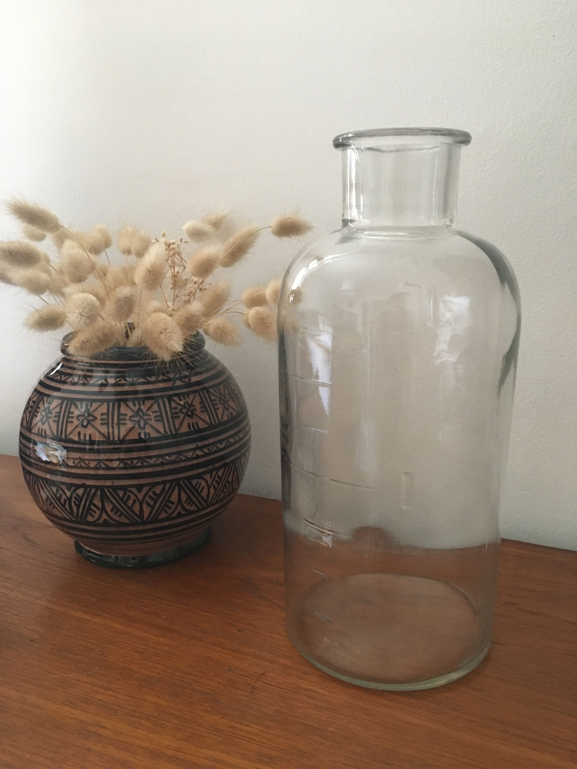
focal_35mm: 29
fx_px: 645
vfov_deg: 61.7
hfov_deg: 48.2
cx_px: 288
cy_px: 384
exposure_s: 1/17
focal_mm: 4.15
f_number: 2.2
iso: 200
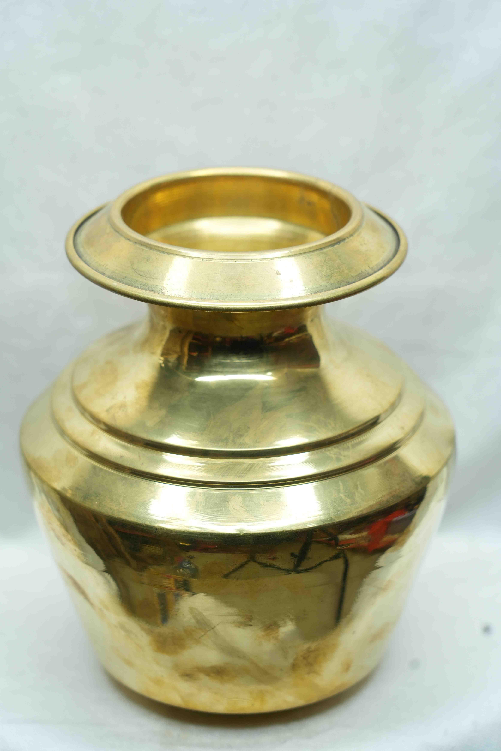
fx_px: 2025
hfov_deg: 14.1
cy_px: 376
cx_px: 250
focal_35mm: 97
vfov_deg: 21.0
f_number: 5.6
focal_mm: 97
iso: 400
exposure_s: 1/80
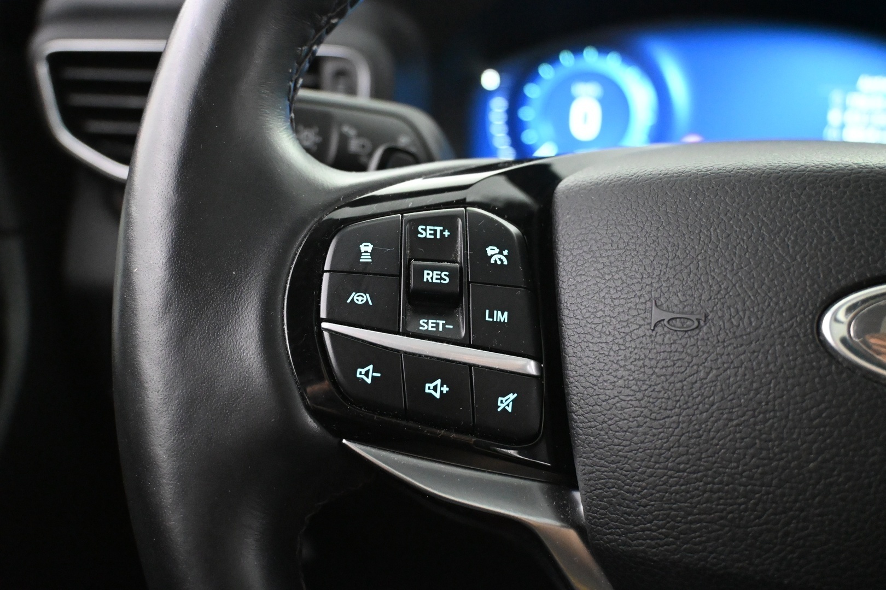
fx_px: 904
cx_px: 443
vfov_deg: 36.2
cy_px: 295
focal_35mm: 37
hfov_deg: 52.2
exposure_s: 1/40
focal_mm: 24.5
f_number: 4.2
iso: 7200
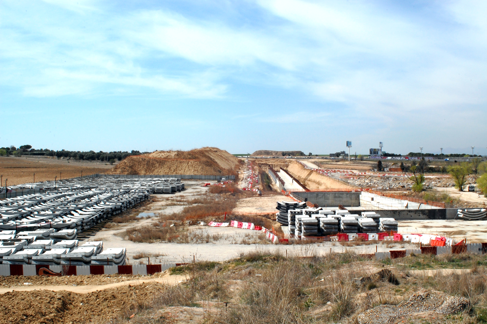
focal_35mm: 42
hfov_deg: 46.4
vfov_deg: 31.8
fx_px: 568
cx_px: 244
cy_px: 162
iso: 200
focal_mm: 28
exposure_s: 1/100
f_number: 18
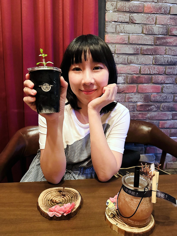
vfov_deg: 71.6
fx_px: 164
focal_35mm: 24
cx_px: 88
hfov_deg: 56.8
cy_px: 118
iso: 1250
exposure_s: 1/30
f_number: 1.78
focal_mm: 6.86
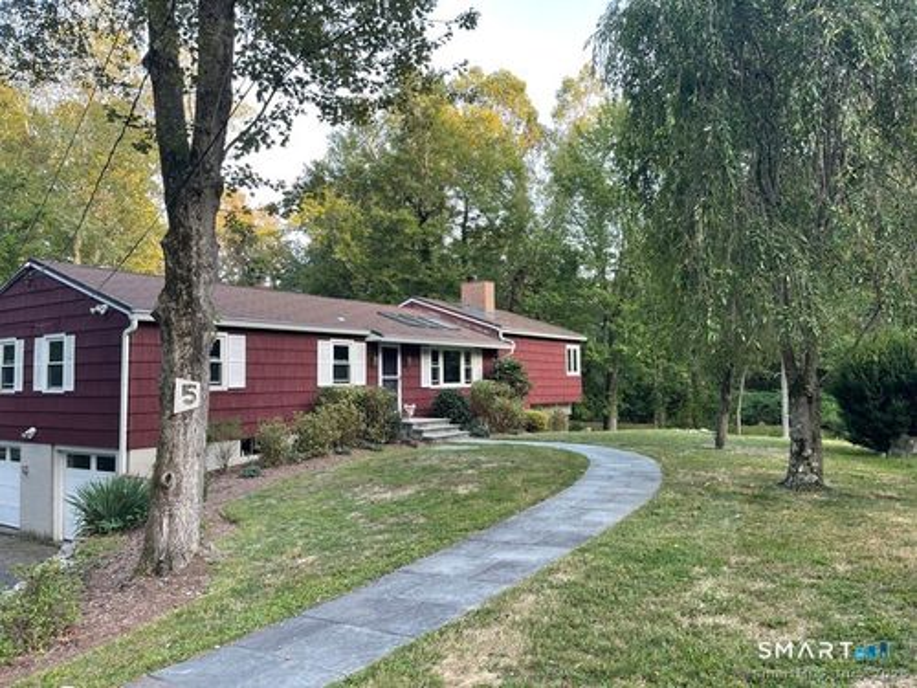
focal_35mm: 26
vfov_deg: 53.1
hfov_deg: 67.3
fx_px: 689
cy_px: 344
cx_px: 458
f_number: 1.6
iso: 50
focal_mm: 5.1
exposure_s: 1/121
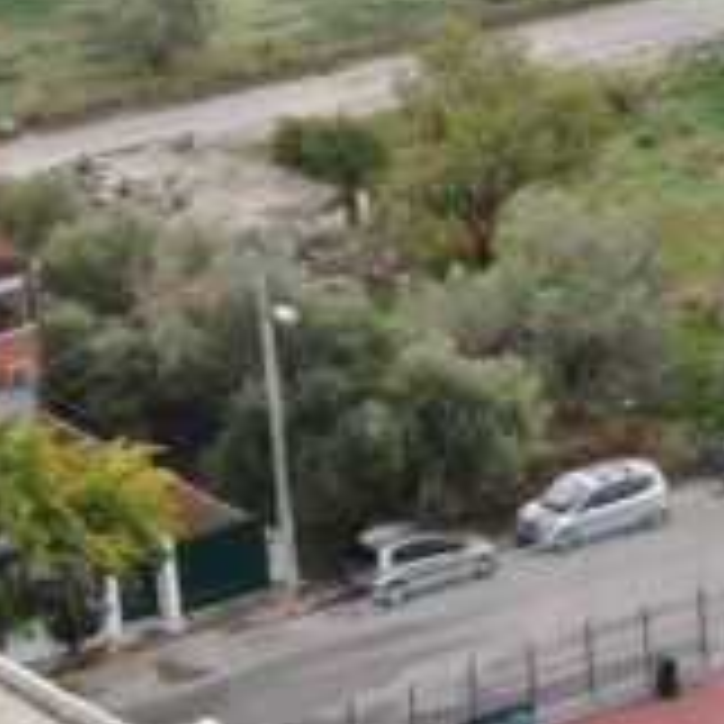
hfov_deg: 8.1
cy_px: 472
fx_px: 4804
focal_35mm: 203
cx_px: 1524
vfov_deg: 8.6
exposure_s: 1/120
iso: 100
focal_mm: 8.6
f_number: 3.8
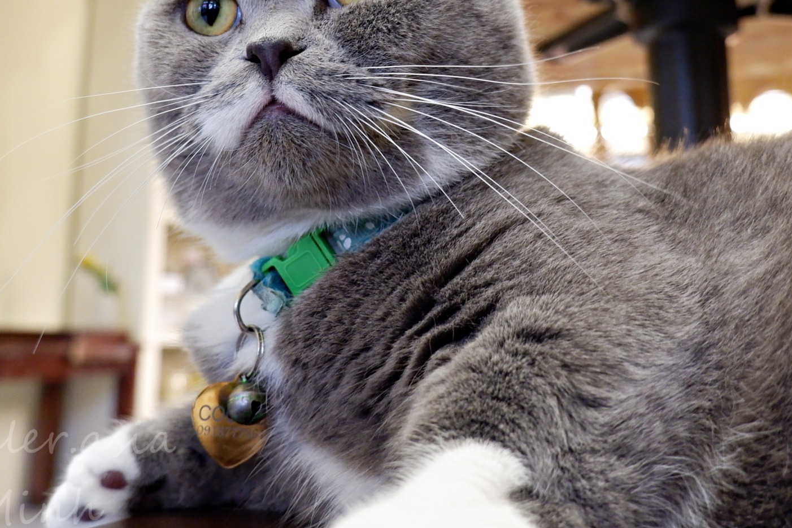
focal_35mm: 42
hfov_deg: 46.4
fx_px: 924
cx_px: 402
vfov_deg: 31.0
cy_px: 93
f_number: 3.5
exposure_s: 1/25
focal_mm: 15
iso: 1250
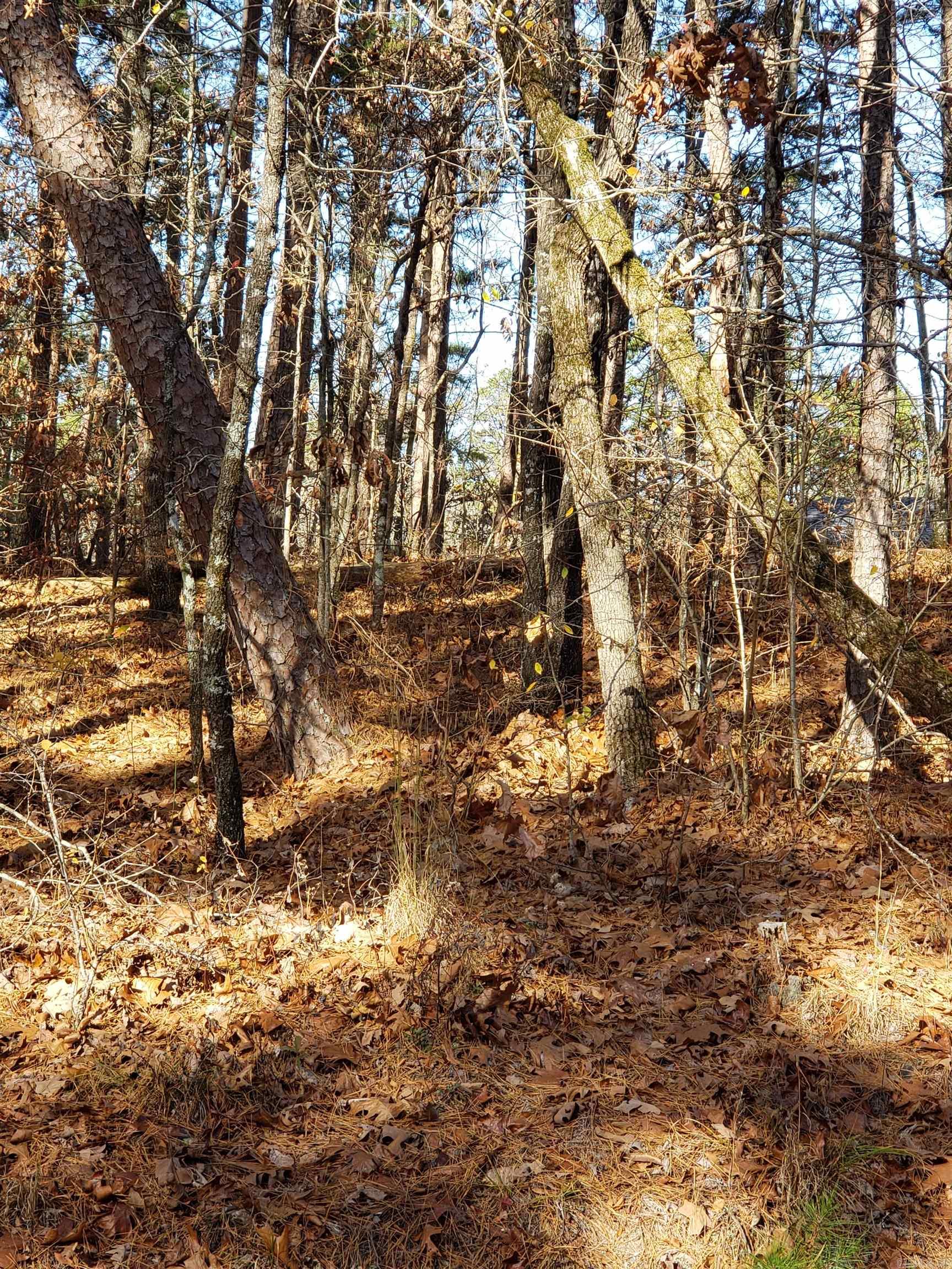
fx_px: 1907
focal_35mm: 52
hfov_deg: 28.0
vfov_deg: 36.8
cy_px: 634
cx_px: 476
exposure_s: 1/131
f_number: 2.4
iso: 32
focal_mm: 6
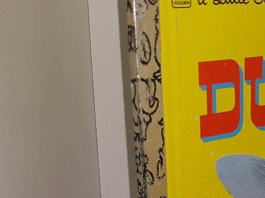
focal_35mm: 72
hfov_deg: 25.3
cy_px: 203
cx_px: 282
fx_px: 551
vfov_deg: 19.8
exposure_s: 1/245
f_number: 1.7
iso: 40
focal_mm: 3.7
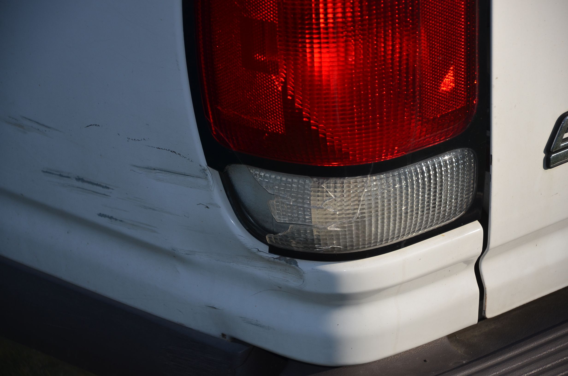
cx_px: 284
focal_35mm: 158
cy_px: 188
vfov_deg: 8.7
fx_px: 2480
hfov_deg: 13.1
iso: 200
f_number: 5.6
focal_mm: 105
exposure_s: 1/250
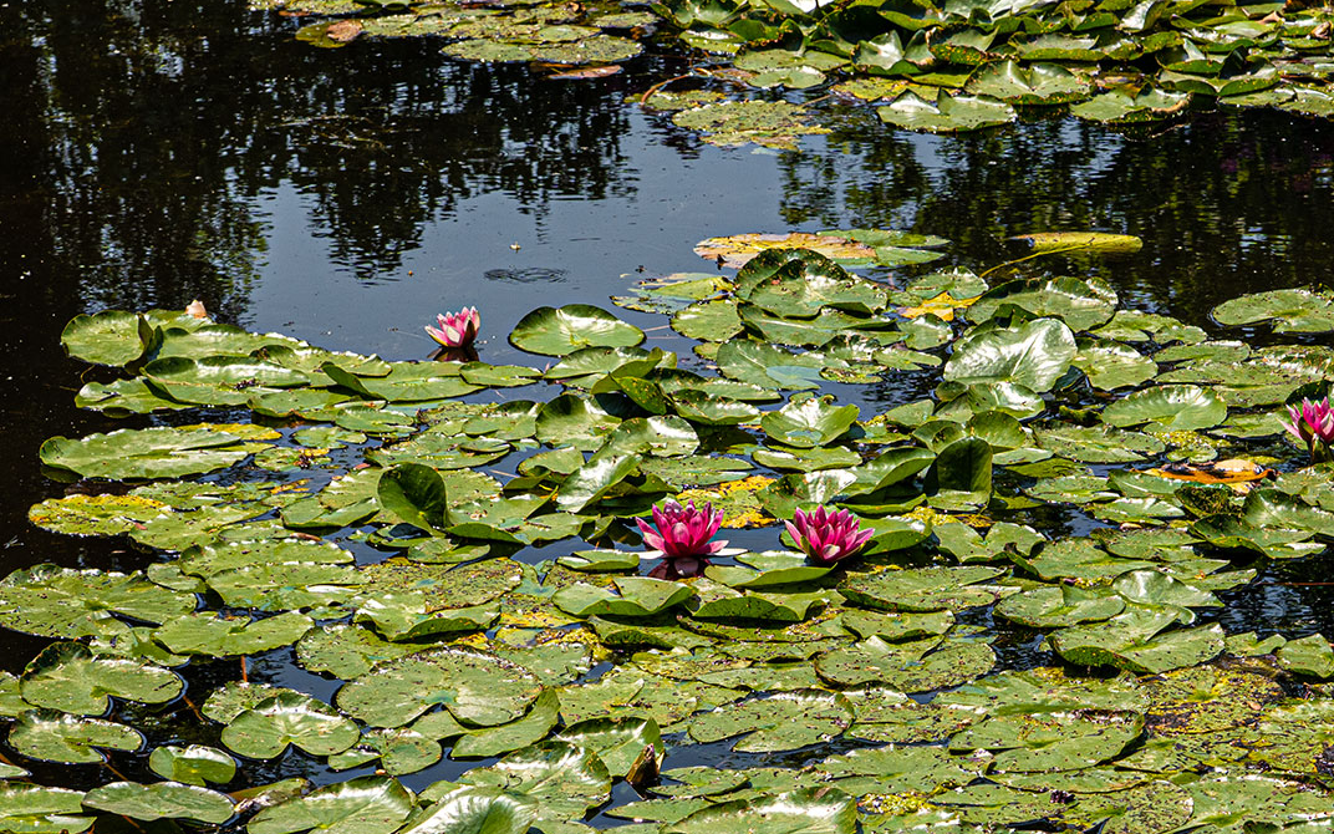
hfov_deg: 13.5
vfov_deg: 8.5
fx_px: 5599
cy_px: 642
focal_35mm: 154
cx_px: 966
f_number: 5.6
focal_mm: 50
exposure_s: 1/640
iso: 100
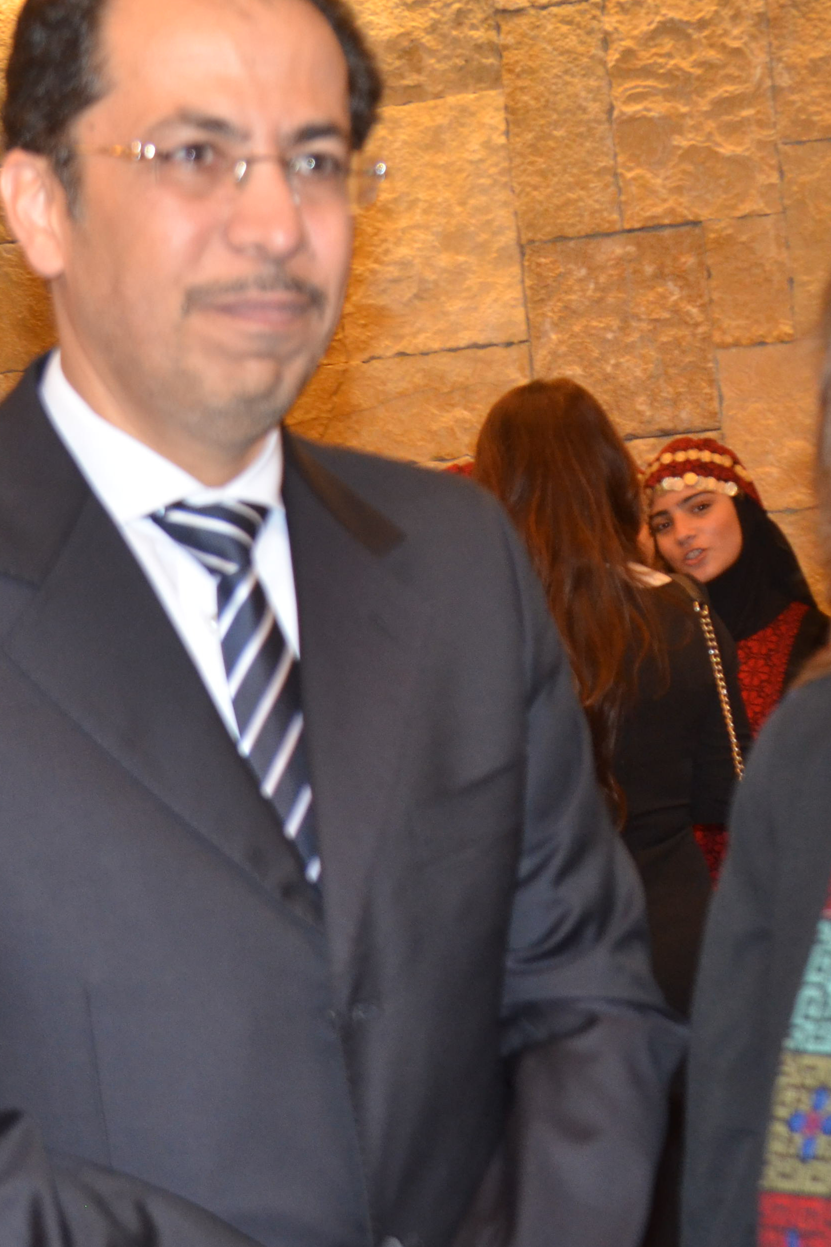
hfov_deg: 17.0
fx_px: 2769
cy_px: 625
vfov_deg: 25.4
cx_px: 619
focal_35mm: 80
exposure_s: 1/60
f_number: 4
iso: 800
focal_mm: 27
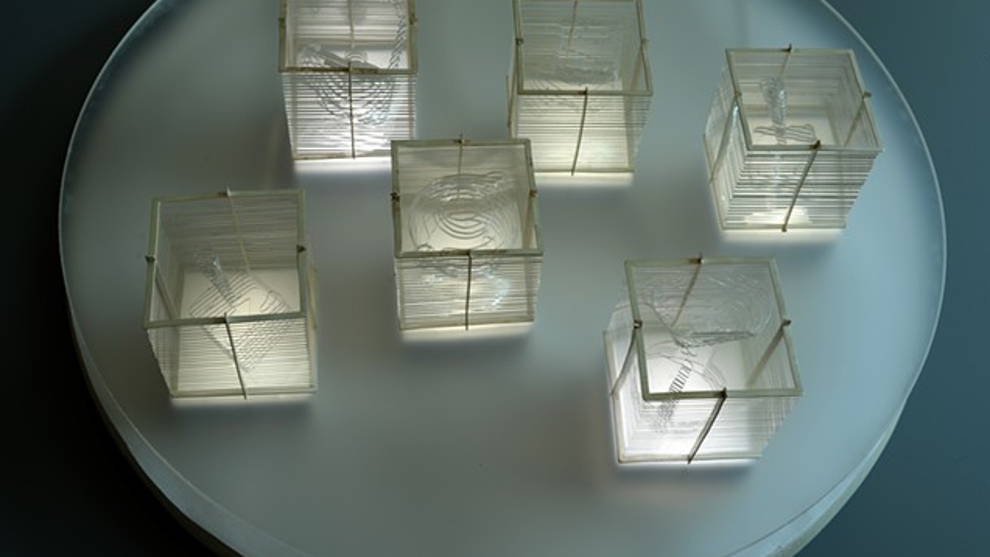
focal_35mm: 41
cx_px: 493
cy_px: 245
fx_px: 1076
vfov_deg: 29.0
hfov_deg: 49.4
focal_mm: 26
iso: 100
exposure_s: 1/3.33
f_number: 16
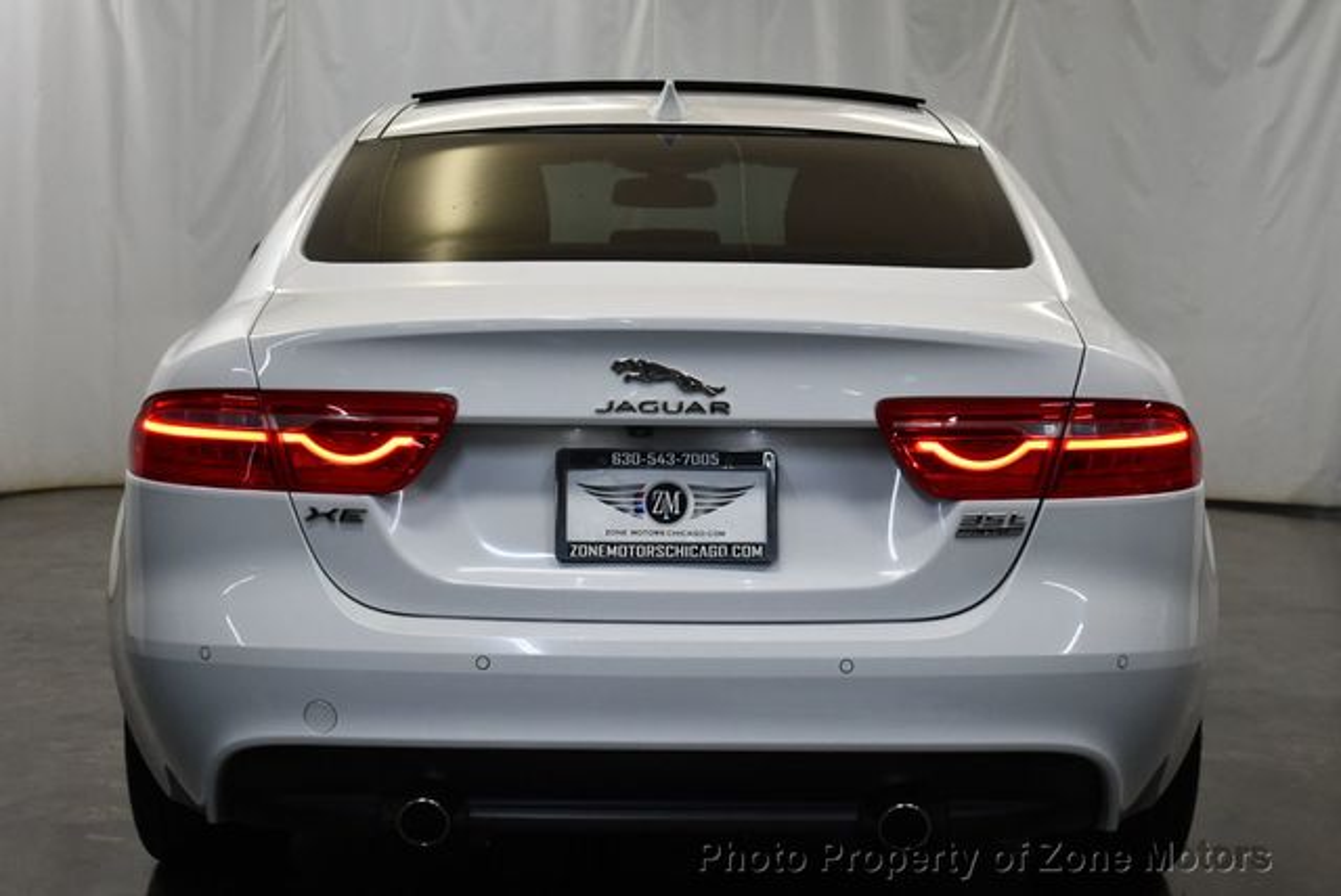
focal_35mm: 64
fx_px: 2386
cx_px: 670
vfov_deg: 21.3
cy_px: 448
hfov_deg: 31.4
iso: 800
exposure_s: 1/200
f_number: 4.5
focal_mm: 32
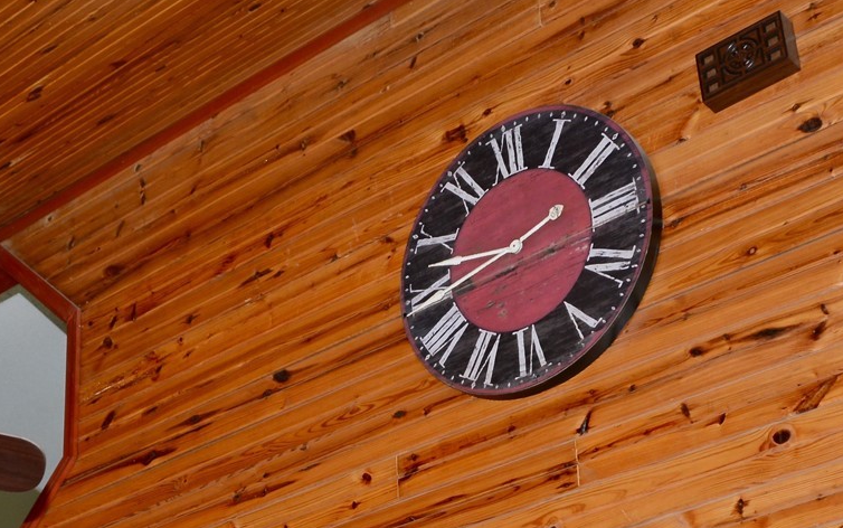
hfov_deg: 26.7
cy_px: 647
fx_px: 1770
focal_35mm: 77
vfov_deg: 16.2
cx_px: 291
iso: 320
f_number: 4
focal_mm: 28
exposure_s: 1/60
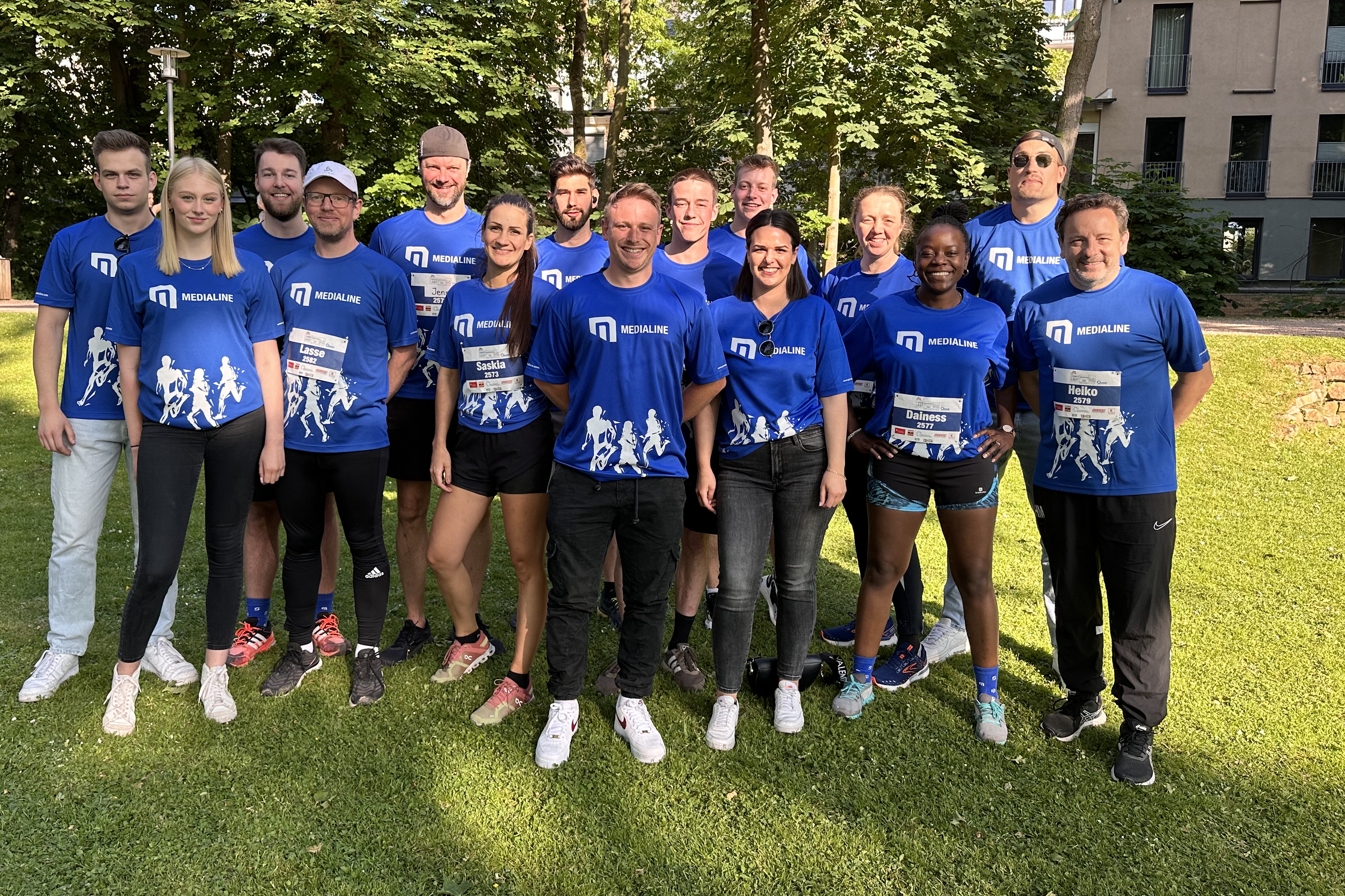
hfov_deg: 65.4
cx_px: 625
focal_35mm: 28
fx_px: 1046
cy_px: 406
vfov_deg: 46.3
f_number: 1.78
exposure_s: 1/543
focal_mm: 6.86
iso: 80
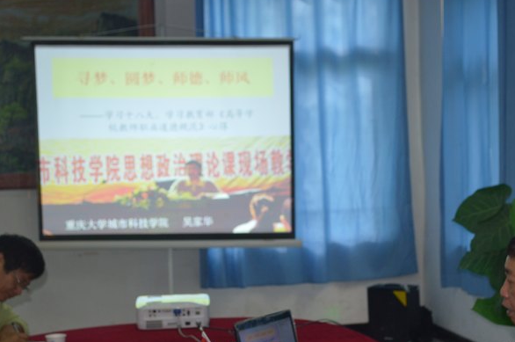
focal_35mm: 86
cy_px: 207
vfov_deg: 15.8
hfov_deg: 23.6
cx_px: 337
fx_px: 1229
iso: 500
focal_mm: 42
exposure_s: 1/30
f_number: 5.3
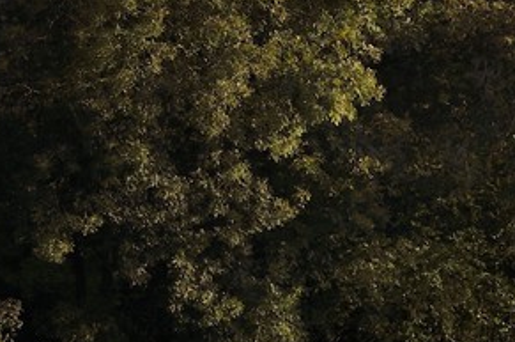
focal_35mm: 385
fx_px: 5498
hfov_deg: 5.1
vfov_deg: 3.5
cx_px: 1393
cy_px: -454
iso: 200
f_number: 9
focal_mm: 70
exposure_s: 1/250
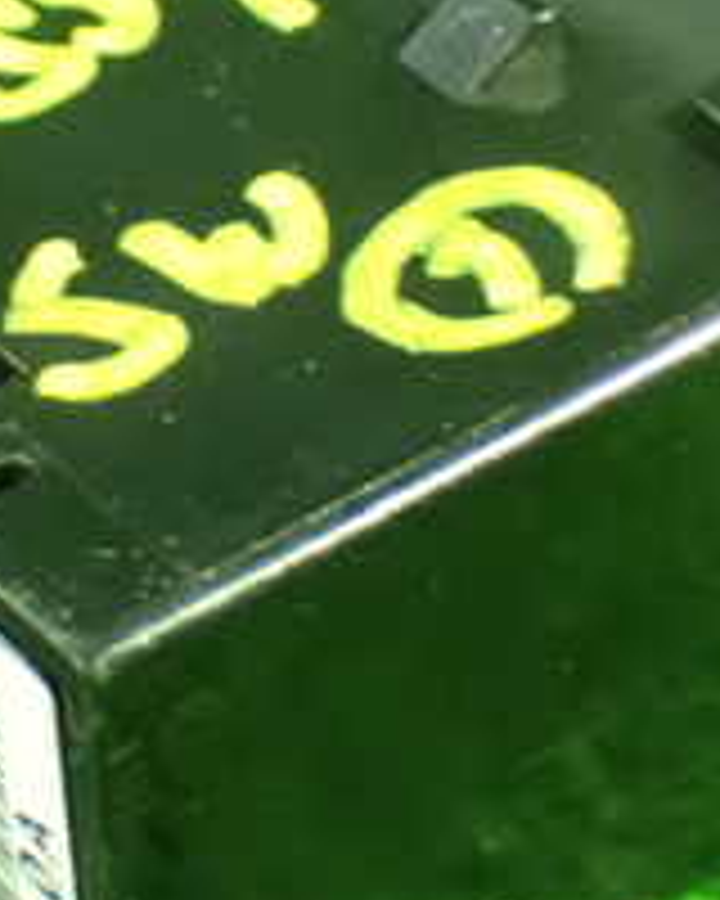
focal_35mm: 225
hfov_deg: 6.9
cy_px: 320
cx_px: 166
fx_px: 5993
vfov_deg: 8.6
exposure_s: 1/10
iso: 1600
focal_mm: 13.65
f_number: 4.1
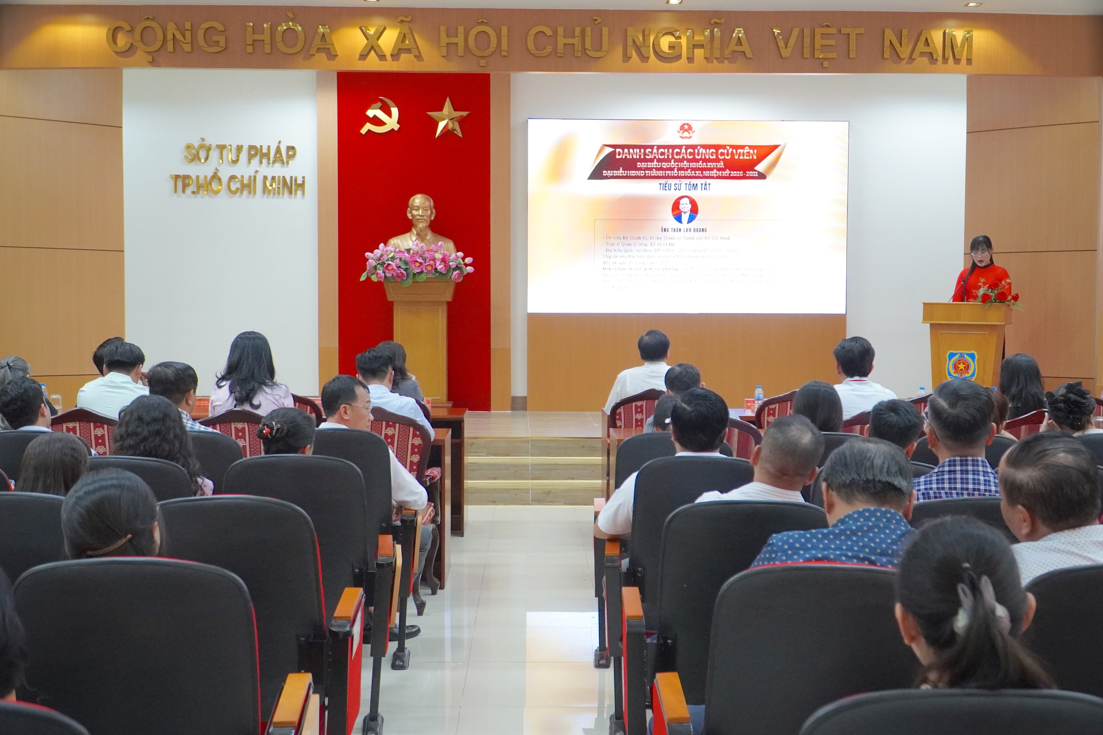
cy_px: 368
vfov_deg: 35.5
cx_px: 552
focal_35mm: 38
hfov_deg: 51.3
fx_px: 1149
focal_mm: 25
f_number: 4
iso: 3200
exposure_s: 1/160
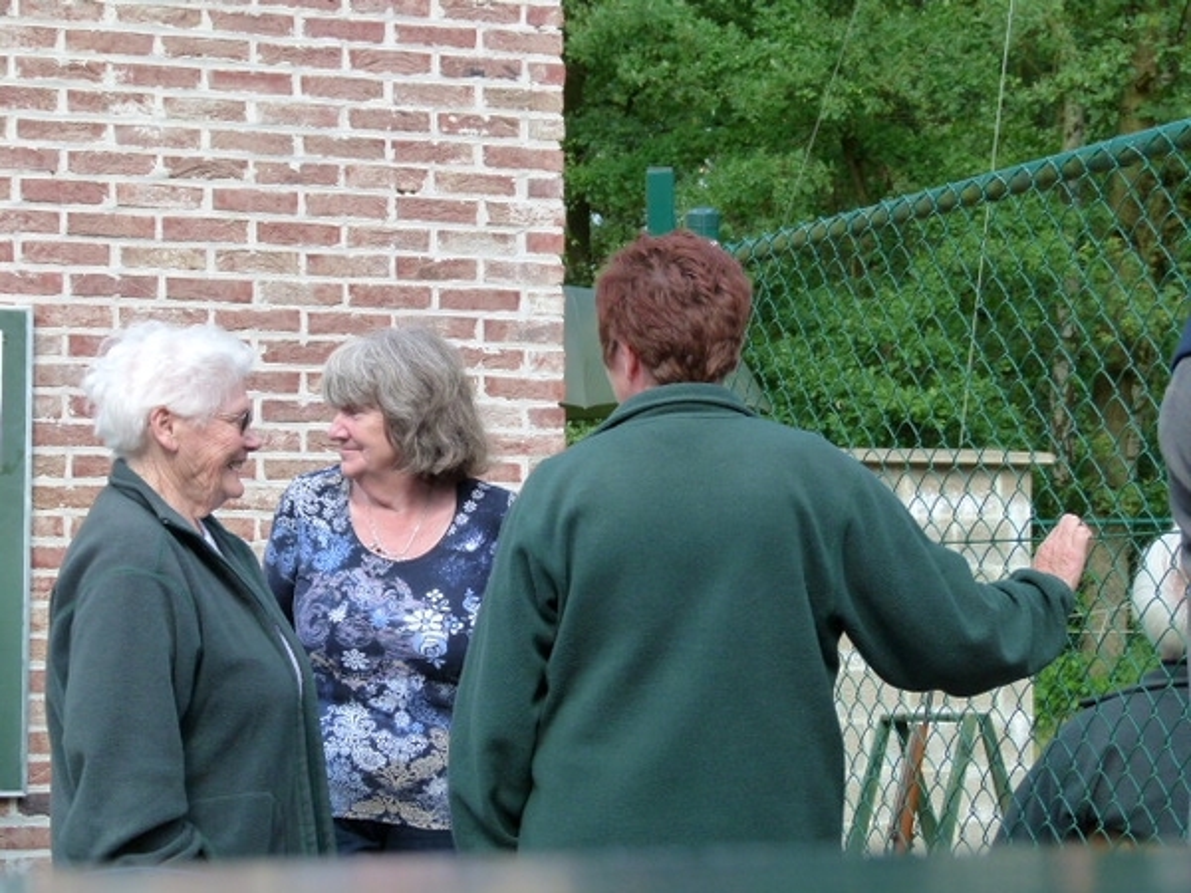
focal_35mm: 95
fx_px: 3269
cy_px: 446
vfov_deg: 15.6
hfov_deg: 20.7
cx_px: 596
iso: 160
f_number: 4
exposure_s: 1/160
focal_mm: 17.1
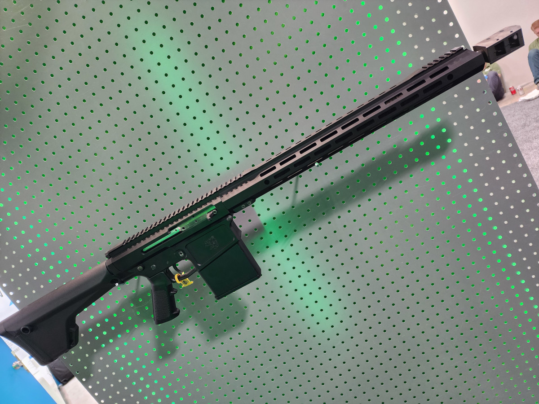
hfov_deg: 73.9
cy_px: 202
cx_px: 270
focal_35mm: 23
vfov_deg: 58.9
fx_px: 358
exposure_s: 1/40
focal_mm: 6.4
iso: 640
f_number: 1.8
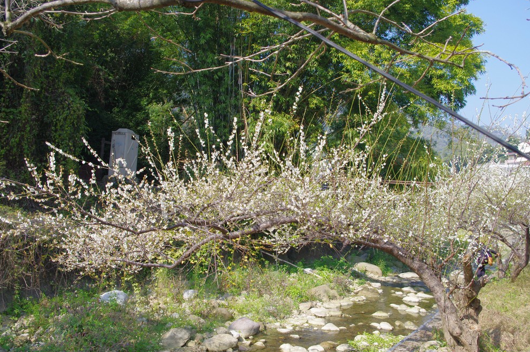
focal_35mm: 32
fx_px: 471
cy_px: 177
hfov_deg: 58.8
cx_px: 261
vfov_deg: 41.0
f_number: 7.1
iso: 200
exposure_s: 1/250
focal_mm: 21.25
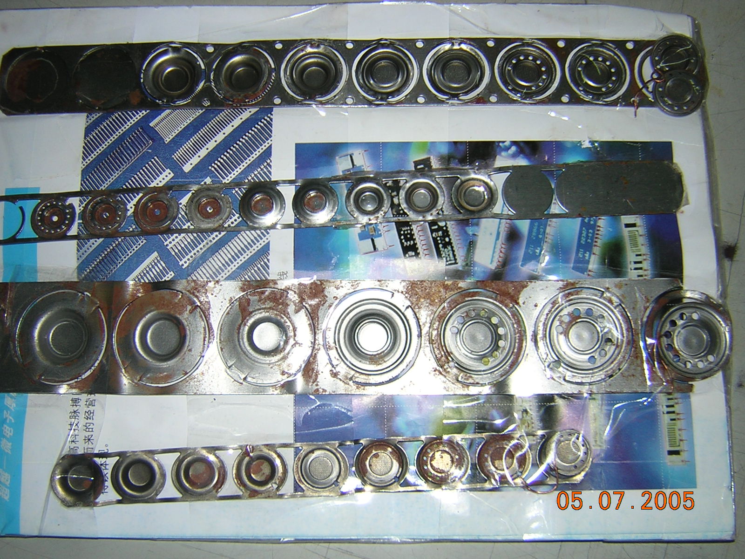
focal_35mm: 36
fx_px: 775
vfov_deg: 39.7
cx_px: 372
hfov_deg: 51.4
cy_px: 280
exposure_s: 1/60.1
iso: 100
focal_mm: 4.7
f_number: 2.6
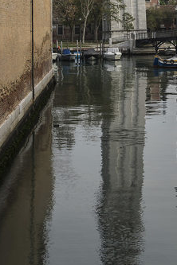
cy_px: 49
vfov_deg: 24.6
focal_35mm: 81
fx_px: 597
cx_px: 120
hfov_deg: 16.8
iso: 100
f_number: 8
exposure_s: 1/125
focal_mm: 45
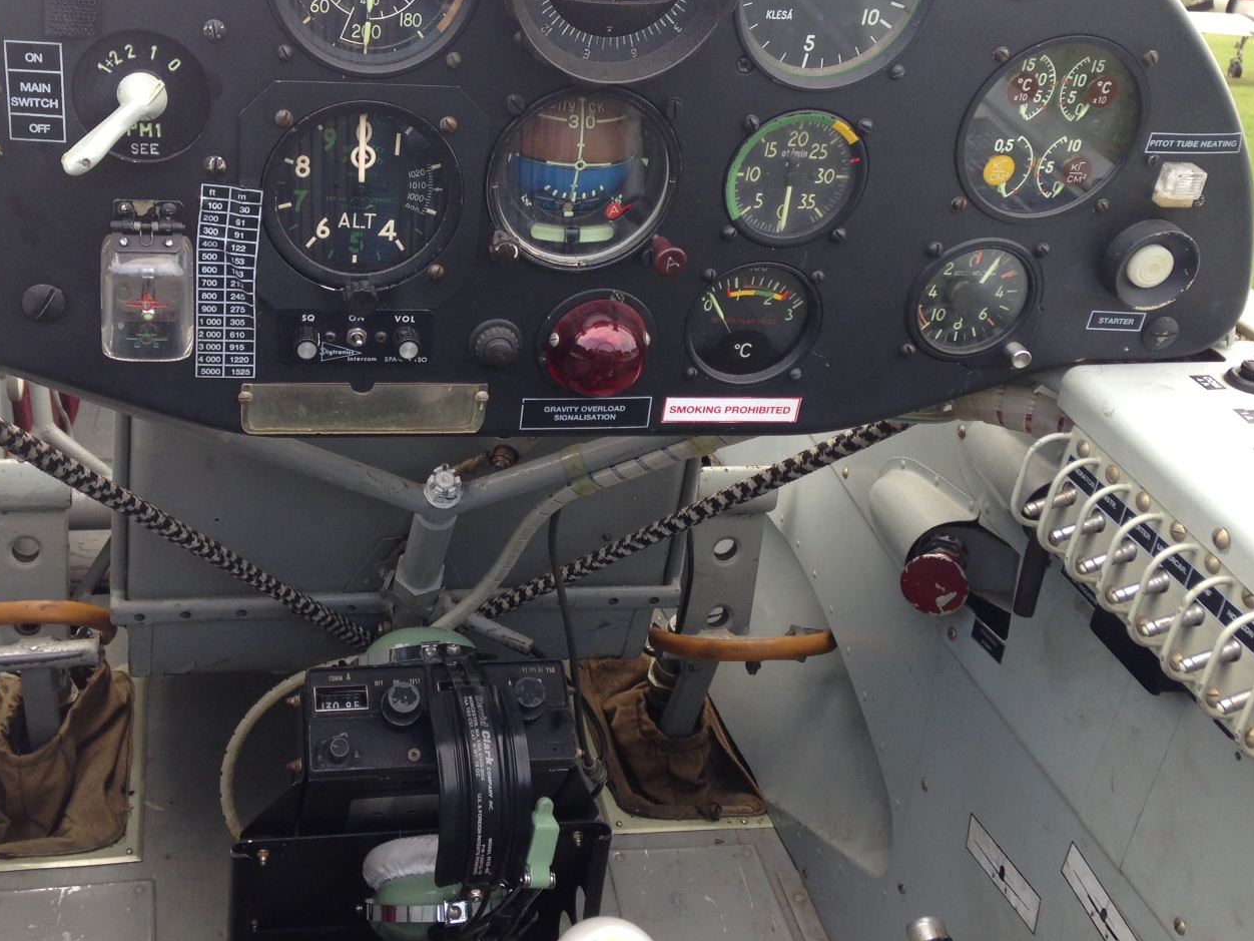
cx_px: 455
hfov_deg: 43.4
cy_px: 385
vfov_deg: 33.5
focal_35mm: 43
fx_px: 1558
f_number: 2.4
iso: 50
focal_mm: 4.12
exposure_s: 1/139
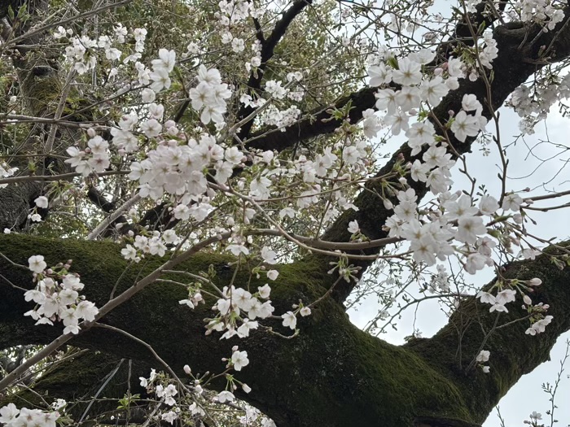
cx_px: 285
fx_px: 856
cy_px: 214
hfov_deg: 36.8
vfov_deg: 28.0
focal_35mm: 52
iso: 32
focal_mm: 5.96
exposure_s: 1/670
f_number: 1.6
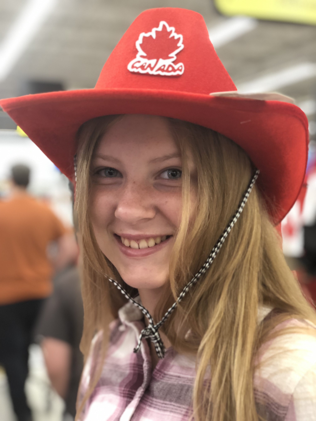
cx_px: 158
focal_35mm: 52
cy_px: 210
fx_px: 633
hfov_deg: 28.0
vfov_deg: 36.8
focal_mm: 6
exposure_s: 1/30
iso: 100
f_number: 2.4
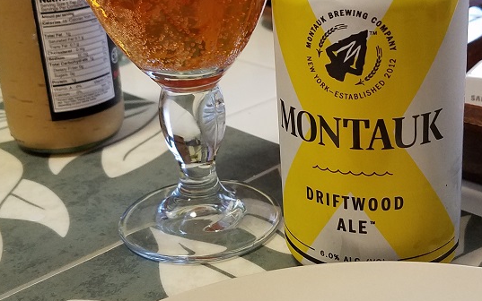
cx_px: 285
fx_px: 710
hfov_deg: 37.4
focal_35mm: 54
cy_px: 111
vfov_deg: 23.9
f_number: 1.7
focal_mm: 4.2
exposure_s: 1/24
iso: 200
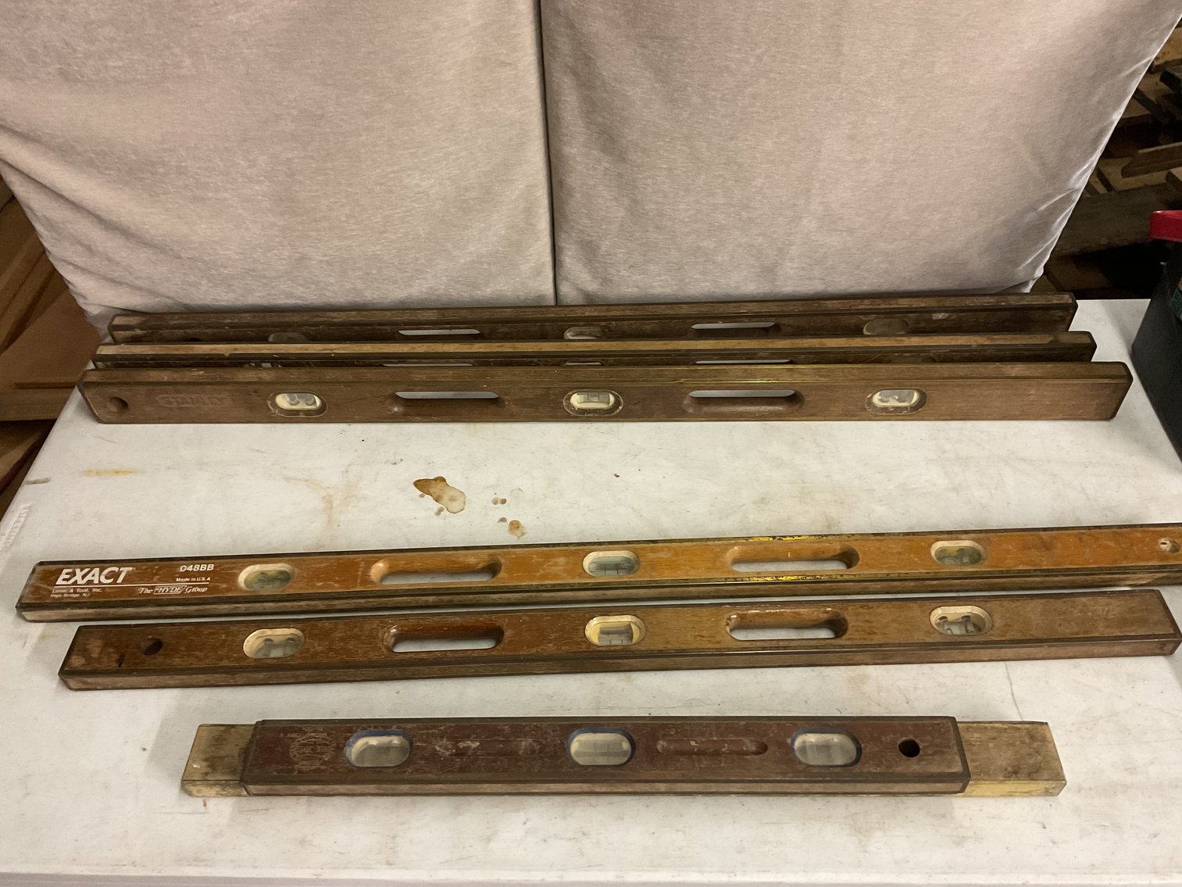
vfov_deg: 48.2
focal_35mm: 29
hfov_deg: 61.7
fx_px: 990
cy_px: 444
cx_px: 591
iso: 250
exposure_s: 1/60
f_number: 1.8
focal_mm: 3
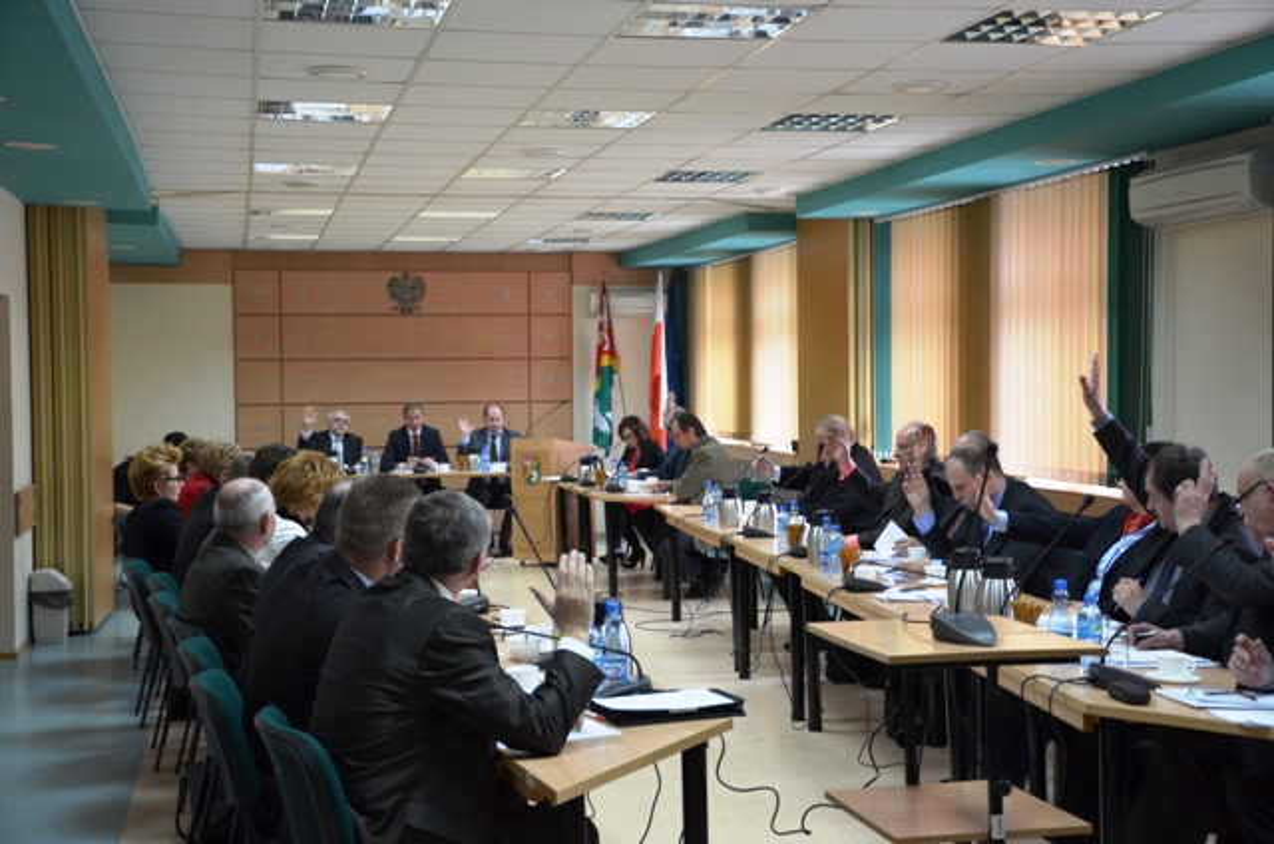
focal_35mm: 52
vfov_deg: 25.6
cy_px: 422
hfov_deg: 37.9
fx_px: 1854
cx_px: 637
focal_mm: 35
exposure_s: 1/60
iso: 720
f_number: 4.5
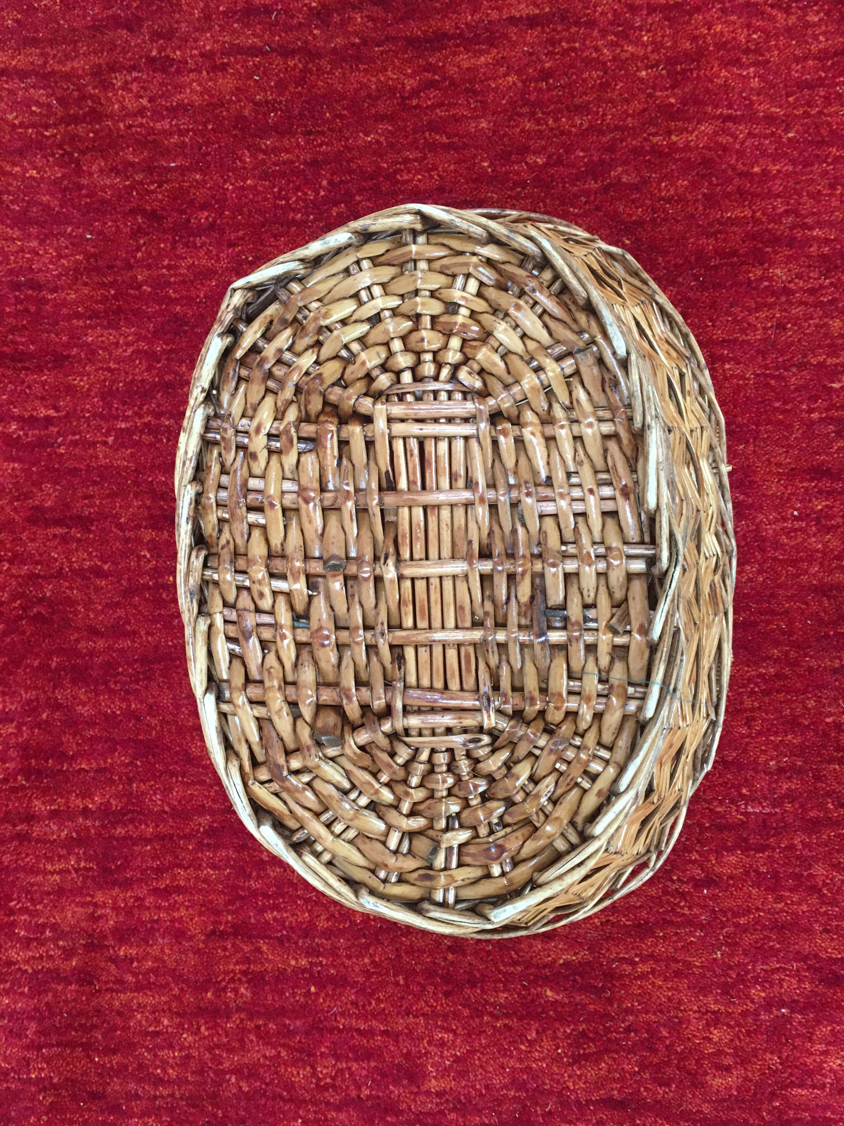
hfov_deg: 48.2
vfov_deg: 61.7
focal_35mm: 29
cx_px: 422
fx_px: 943
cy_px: 563
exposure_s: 1/33
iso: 200
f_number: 2.2
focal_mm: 4.15
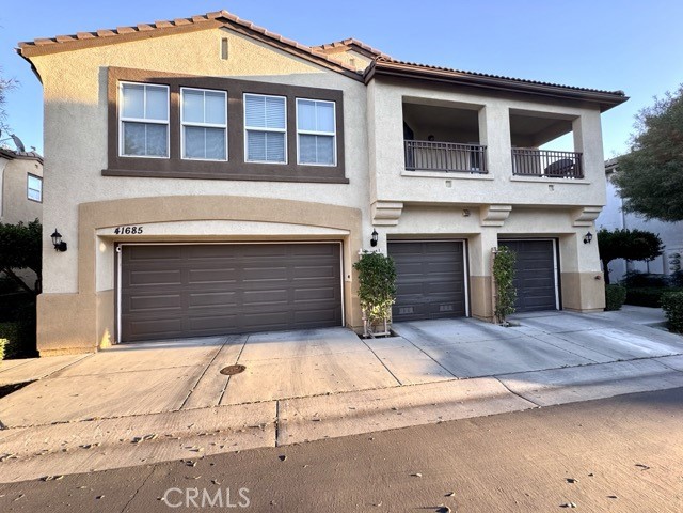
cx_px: 342
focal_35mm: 14
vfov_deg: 85.7
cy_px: 256
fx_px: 276
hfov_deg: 102.1
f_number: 2.2
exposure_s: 1/99
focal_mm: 2.22
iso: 50
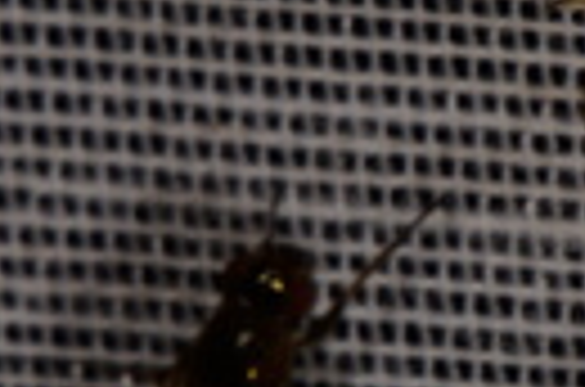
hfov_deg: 2.7
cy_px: -94
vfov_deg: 1.8
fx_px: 12547
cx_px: 1022
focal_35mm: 774
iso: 100
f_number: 25
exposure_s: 1/60
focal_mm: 85
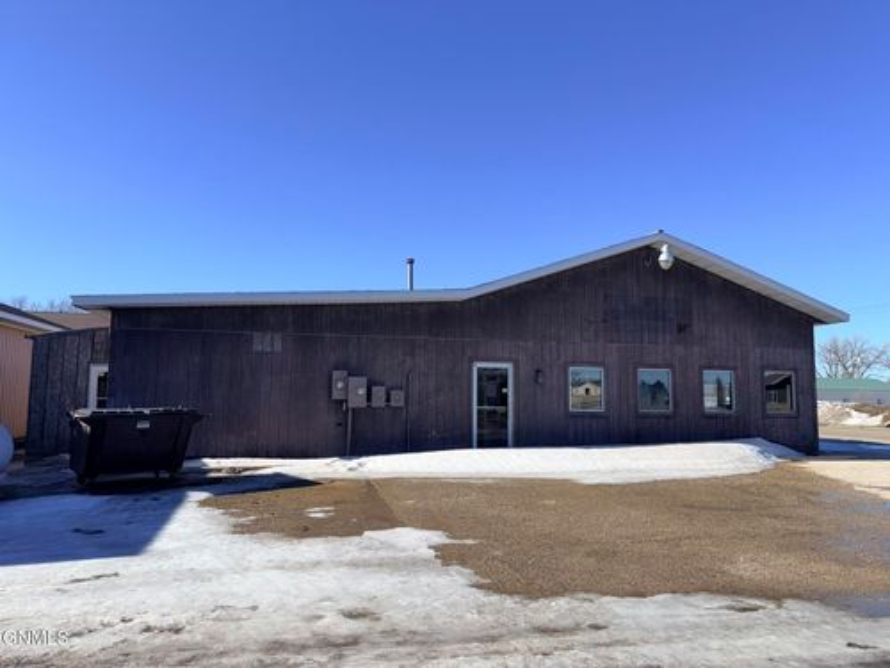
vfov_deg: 56.8
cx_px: 445
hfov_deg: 71.6
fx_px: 617
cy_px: 334
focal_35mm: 24
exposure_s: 1/4673
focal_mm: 6.76
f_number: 1.78
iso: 80
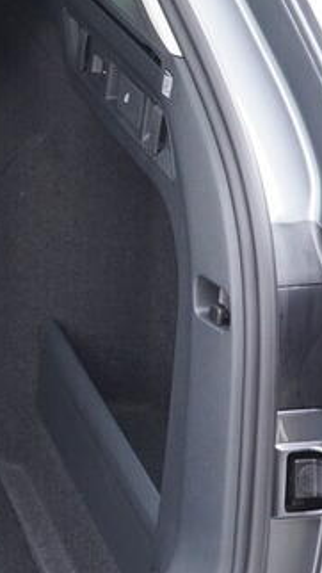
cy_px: 316
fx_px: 1822
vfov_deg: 17.9
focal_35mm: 120
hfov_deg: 9.1
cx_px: -452
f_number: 2.8
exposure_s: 1/40
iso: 800
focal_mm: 24
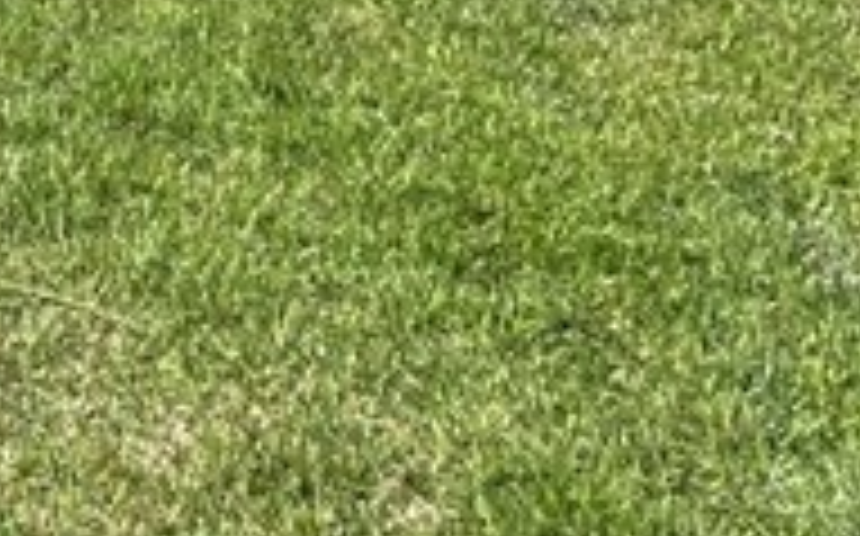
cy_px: -1022
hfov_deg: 14.3
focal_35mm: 142
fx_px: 3325
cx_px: -144
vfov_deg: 8.0
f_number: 1.6
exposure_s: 1/2545
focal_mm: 5.1
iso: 50
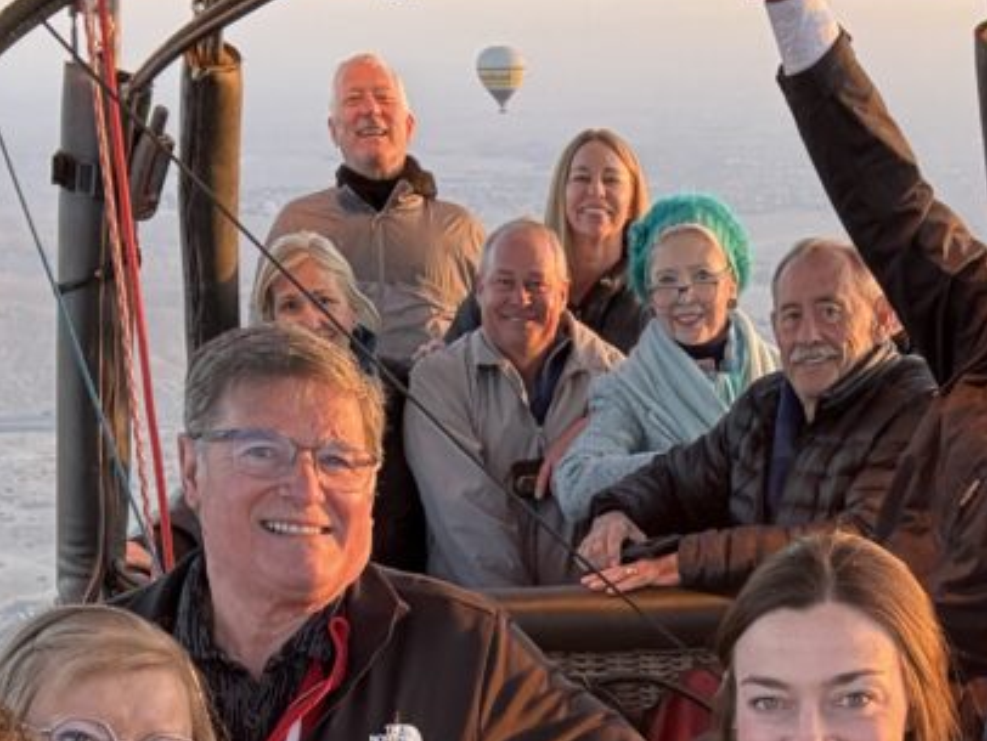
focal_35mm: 58
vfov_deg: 23.0
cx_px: 639
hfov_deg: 33.0
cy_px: 904
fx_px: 1655
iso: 64
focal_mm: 2.69
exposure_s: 1/121
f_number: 1.9
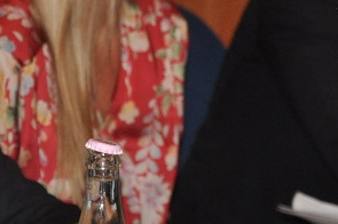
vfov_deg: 3.3
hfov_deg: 5.0
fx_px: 3907
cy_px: 58
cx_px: 96
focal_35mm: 417
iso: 800
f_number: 5.6
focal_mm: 85
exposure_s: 1/60
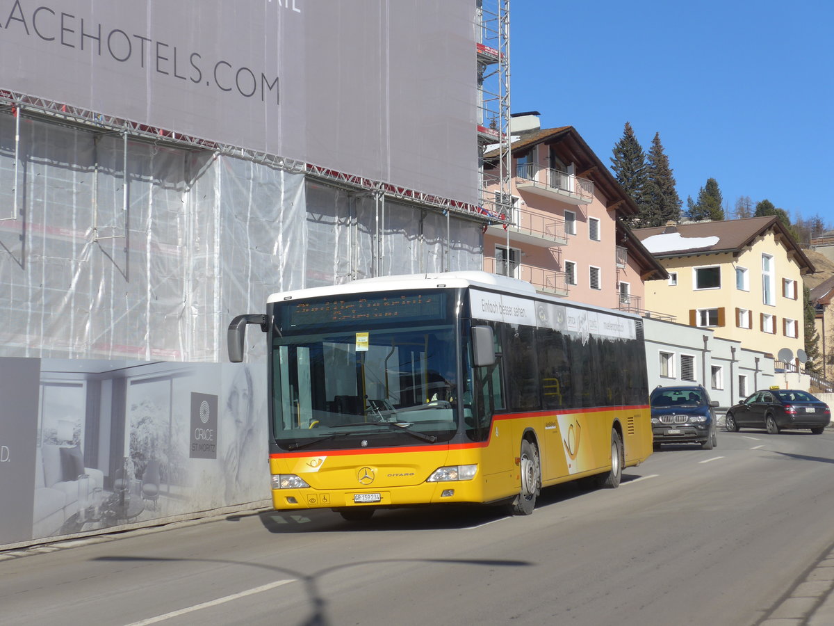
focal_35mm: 74
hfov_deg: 26.3
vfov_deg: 19.9
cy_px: 313
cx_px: 417
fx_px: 1783
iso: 80
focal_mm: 15
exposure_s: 1/1300
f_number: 4.2
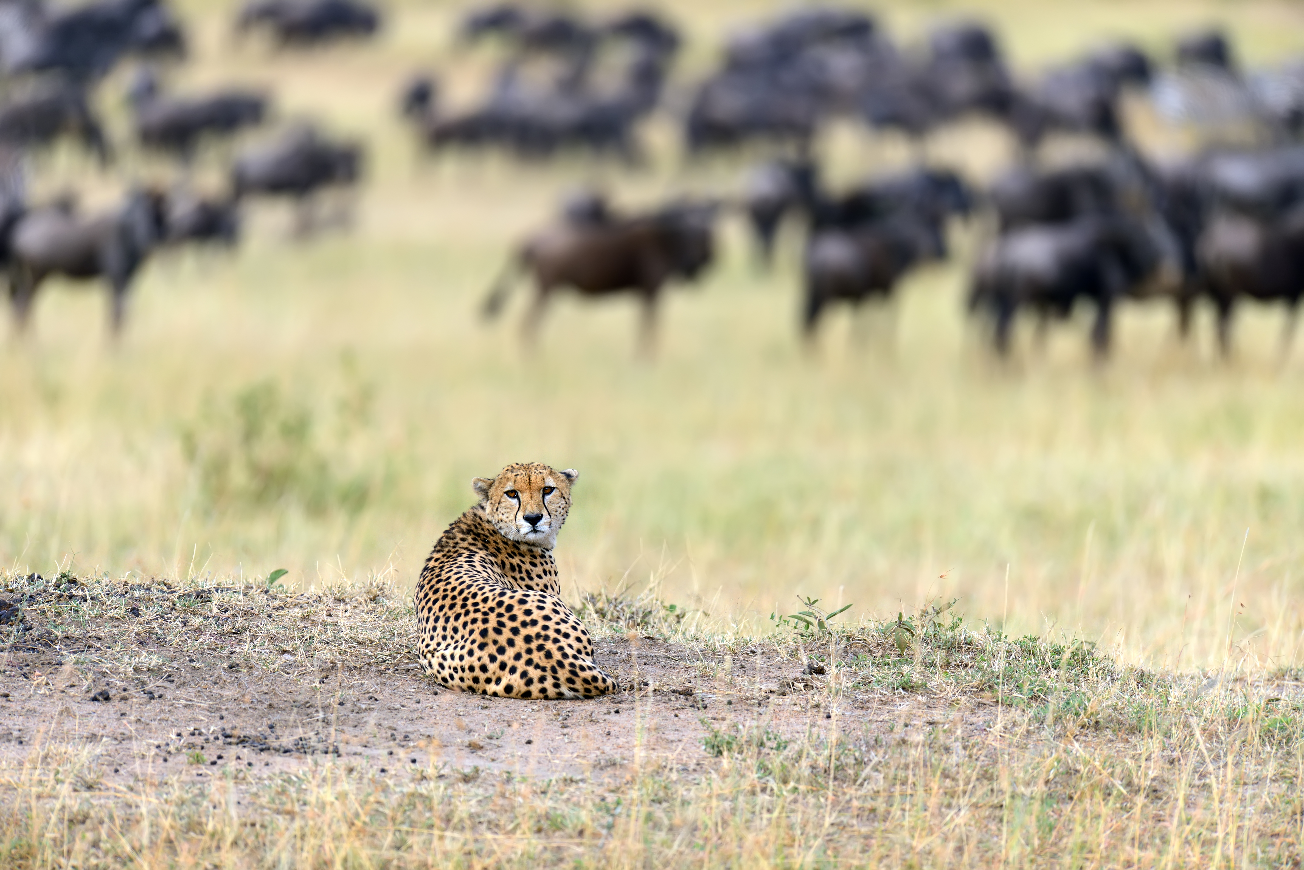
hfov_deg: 4.1
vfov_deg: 2.8
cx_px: 652
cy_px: 435
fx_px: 18116
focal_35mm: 500
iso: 250
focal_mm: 500
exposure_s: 1/1000
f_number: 4
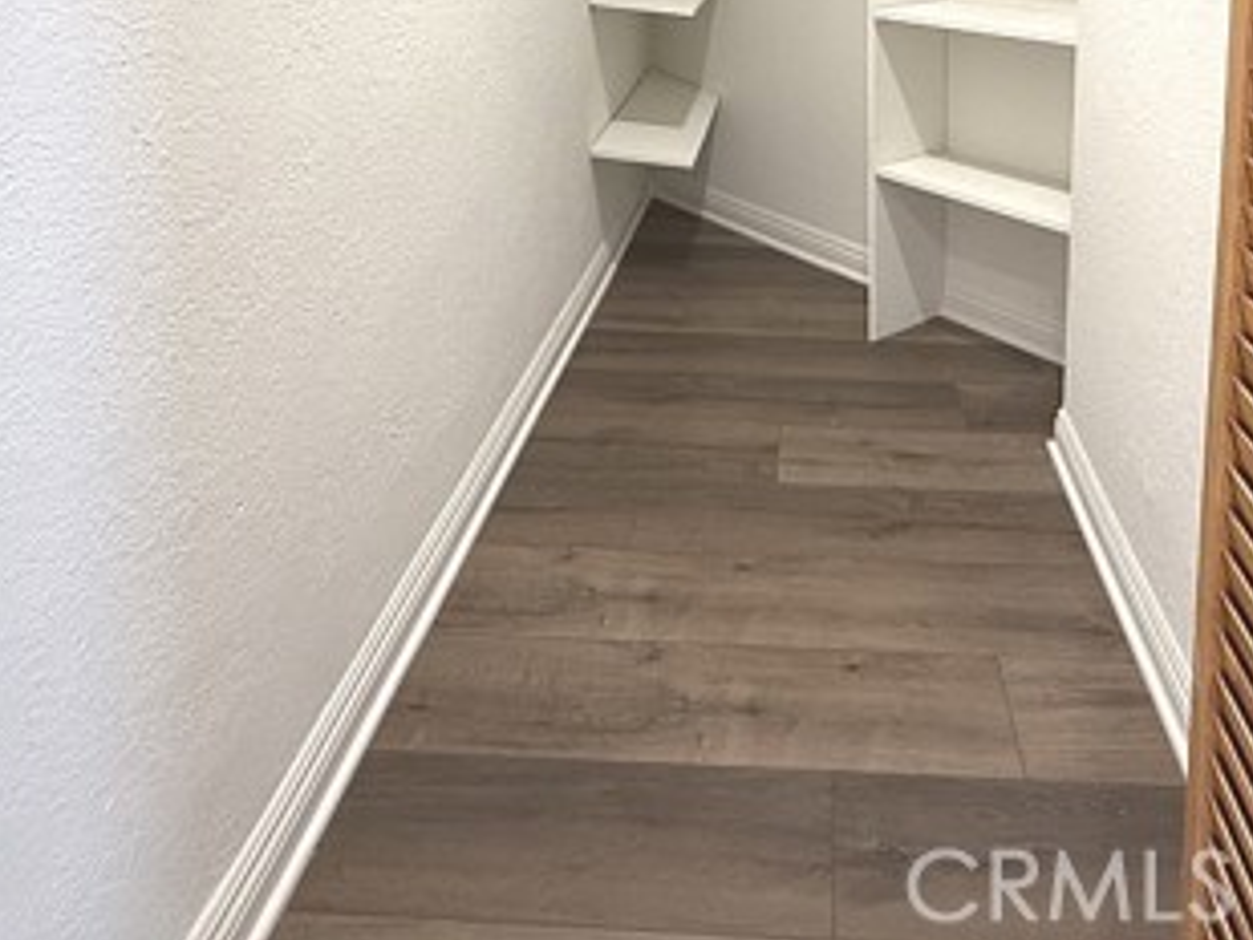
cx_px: 799
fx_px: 1050
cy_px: -28
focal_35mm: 29
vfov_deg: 41.2
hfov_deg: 60.6
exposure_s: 1/60
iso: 250
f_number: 2.2
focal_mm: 2.22
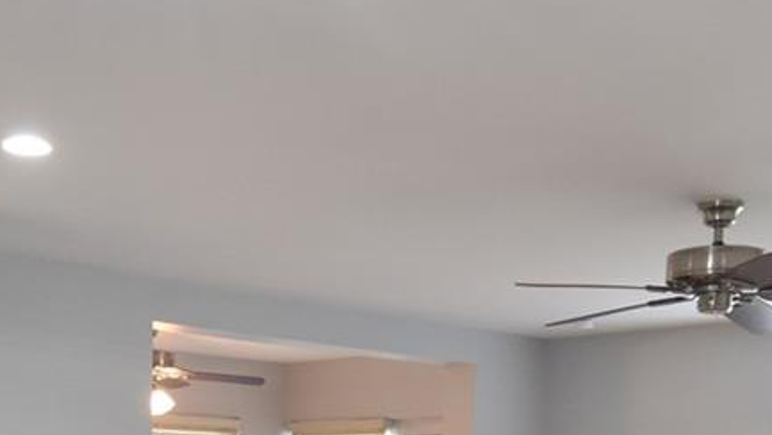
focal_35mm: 58
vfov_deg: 18.9
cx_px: 292
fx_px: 1188
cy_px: 599
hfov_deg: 35.8
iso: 800
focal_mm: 10
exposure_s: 1/60
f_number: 3.5
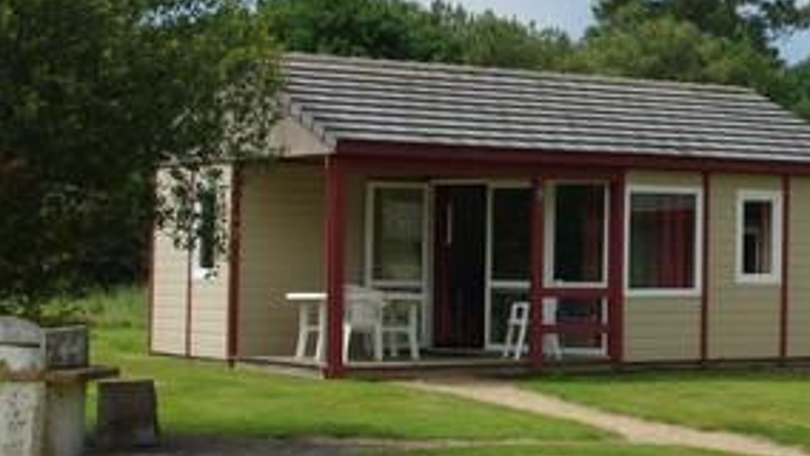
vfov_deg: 13.1
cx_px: 907
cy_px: 144
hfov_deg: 21.8
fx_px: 1977
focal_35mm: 92
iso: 800
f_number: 11
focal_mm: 26.25
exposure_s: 1/1000
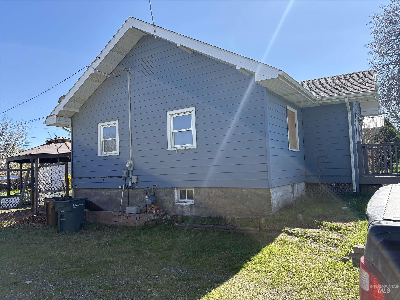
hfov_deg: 67.3
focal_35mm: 26
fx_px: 300
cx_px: 200
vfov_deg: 53.1
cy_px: 150
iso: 50
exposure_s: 1/1667
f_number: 1.6
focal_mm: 5.96
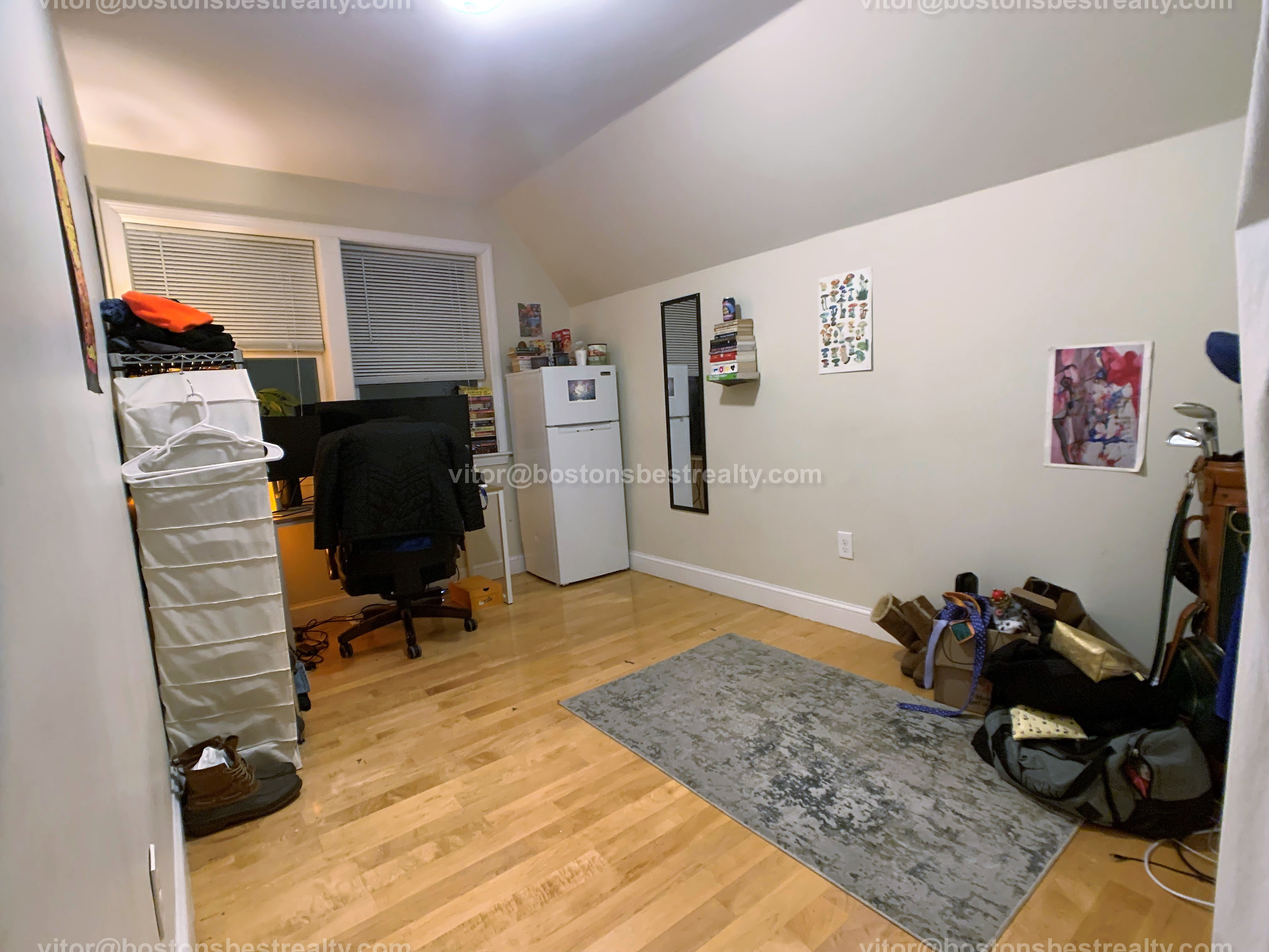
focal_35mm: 26
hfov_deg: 67.3
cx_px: 634
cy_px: 476
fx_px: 953
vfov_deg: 53.1
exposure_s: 1/30
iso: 320
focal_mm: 4.25
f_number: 1.8
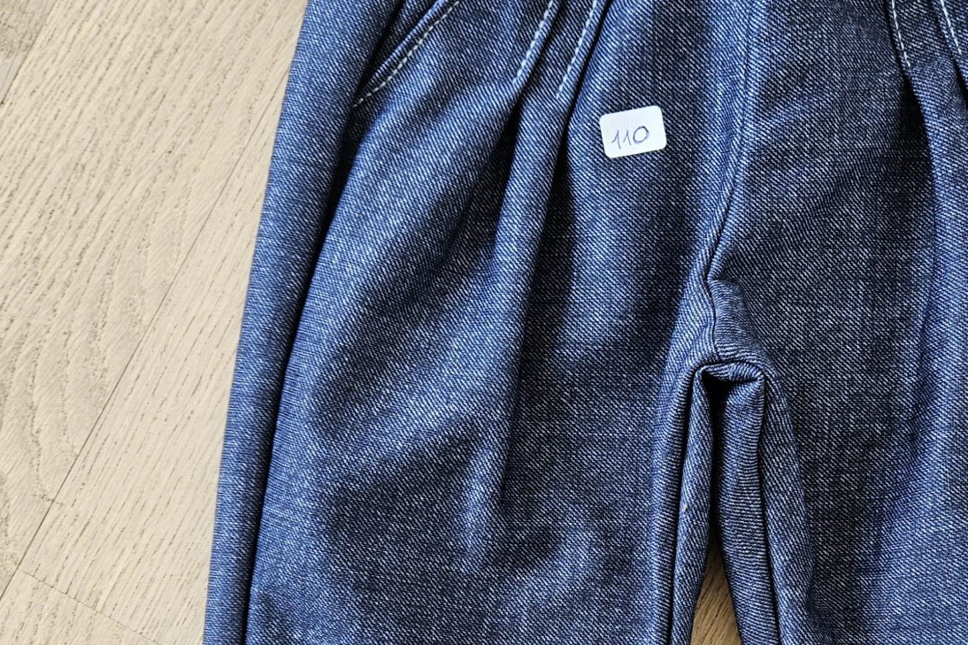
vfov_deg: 23.4
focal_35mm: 56
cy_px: 604
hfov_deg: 34.7
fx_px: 1505
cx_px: 747
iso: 50
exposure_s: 1/180
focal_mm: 5.4
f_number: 1.8
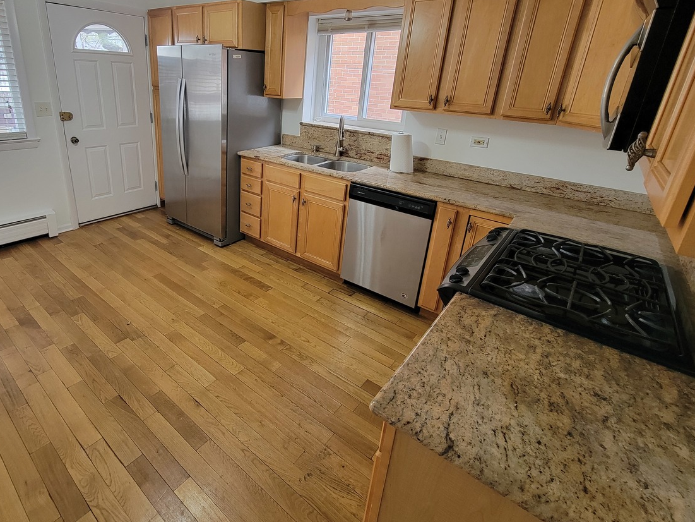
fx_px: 341
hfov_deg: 89.8
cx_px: 276
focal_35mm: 17
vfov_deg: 73.9
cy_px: 209
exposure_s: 1/60
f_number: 2.2
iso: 200
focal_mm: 2.2
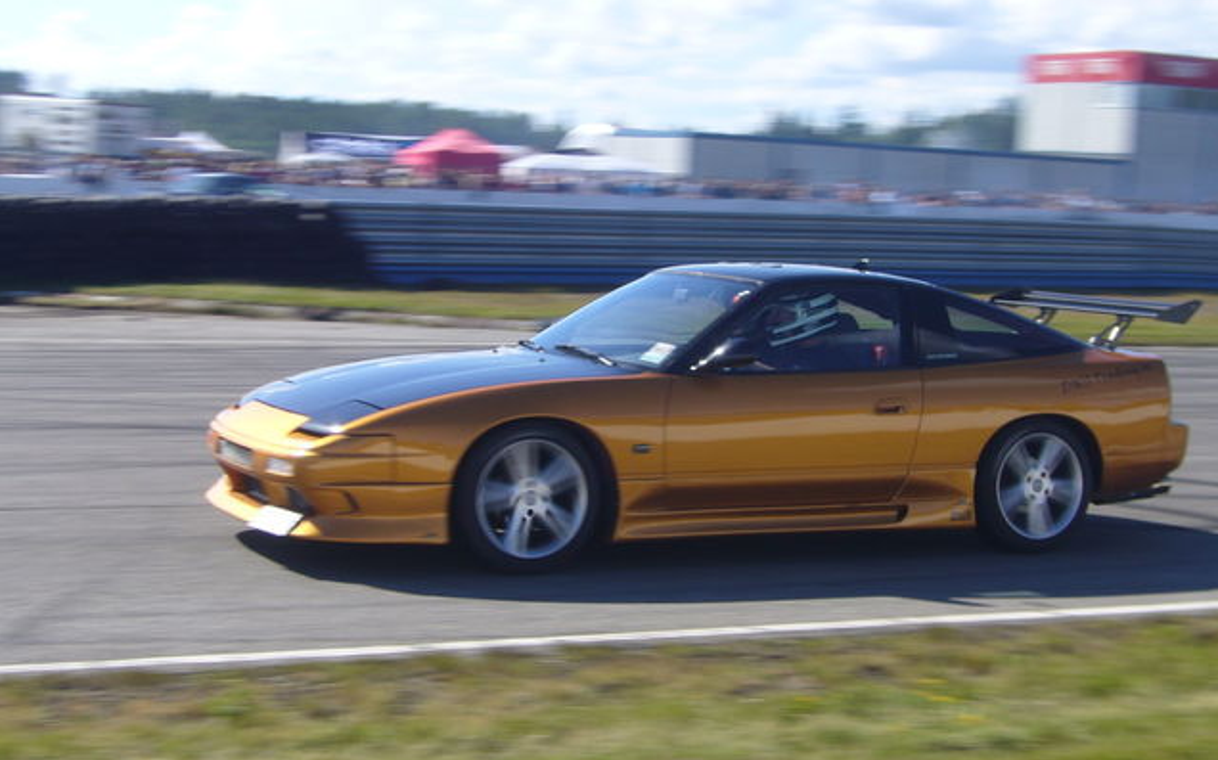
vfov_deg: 20.3
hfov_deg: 32.0
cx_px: 611
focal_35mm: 64
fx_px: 2124
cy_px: 383
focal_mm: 9.9
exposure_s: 1/160
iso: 80
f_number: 7.3
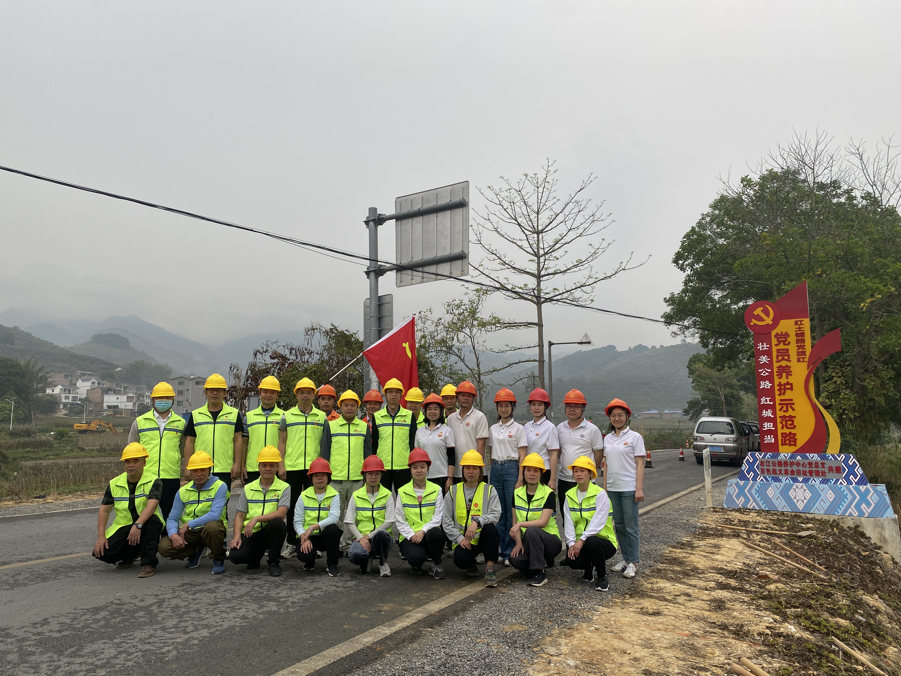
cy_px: 338
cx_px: 450
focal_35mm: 26
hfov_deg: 67.3
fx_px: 677
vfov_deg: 53.1
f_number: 1.8
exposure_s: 1/381
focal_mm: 4.25
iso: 32
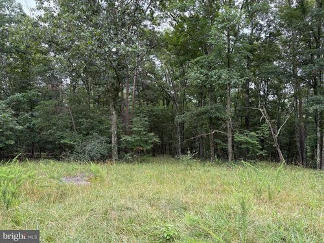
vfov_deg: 53.1
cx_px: 162
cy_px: 122
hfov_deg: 67.3
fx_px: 243
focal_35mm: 26
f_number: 1.6
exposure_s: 1/424
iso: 64
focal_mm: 5.96
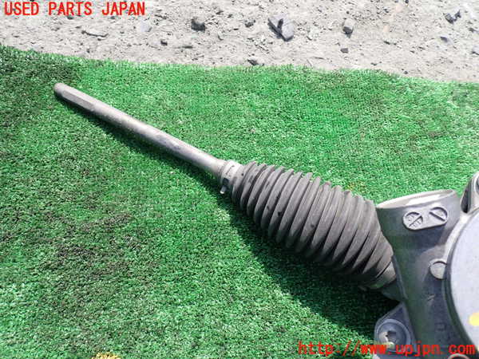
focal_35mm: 25
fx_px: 346
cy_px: 180
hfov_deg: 69.4
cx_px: 240
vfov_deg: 54.9
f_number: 2.8
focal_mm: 4.5
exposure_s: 1/500
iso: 100
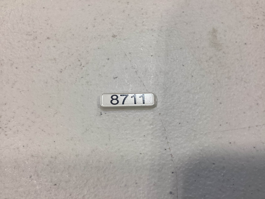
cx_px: 132
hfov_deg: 58.4
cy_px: 100
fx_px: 237
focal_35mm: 31
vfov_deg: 45.4
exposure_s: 1/120
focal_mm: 3.3
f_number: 2.4
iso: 80
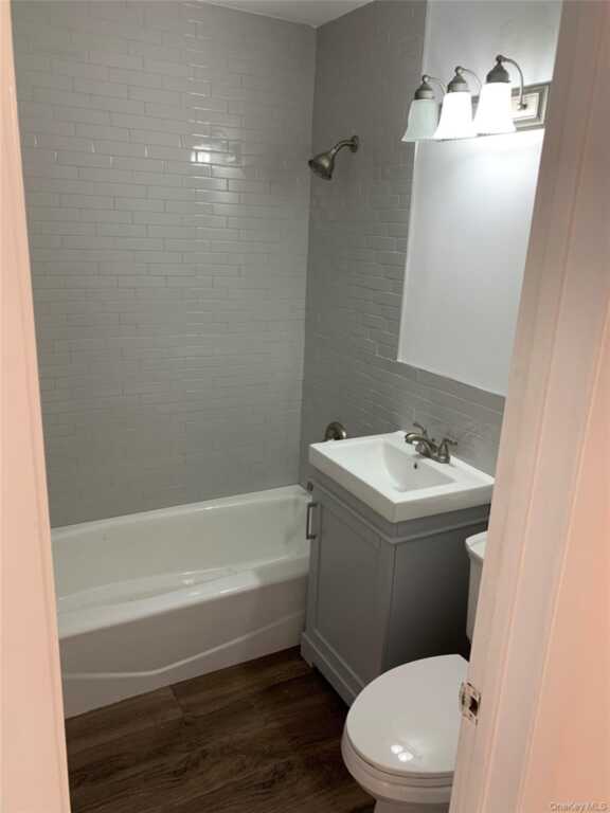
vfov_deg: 67.3
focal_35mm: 26
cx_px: 305
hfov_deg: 53.1
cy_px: 406
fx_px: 611
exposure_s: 1/60
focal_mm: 4.25
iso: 160
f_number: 1.8
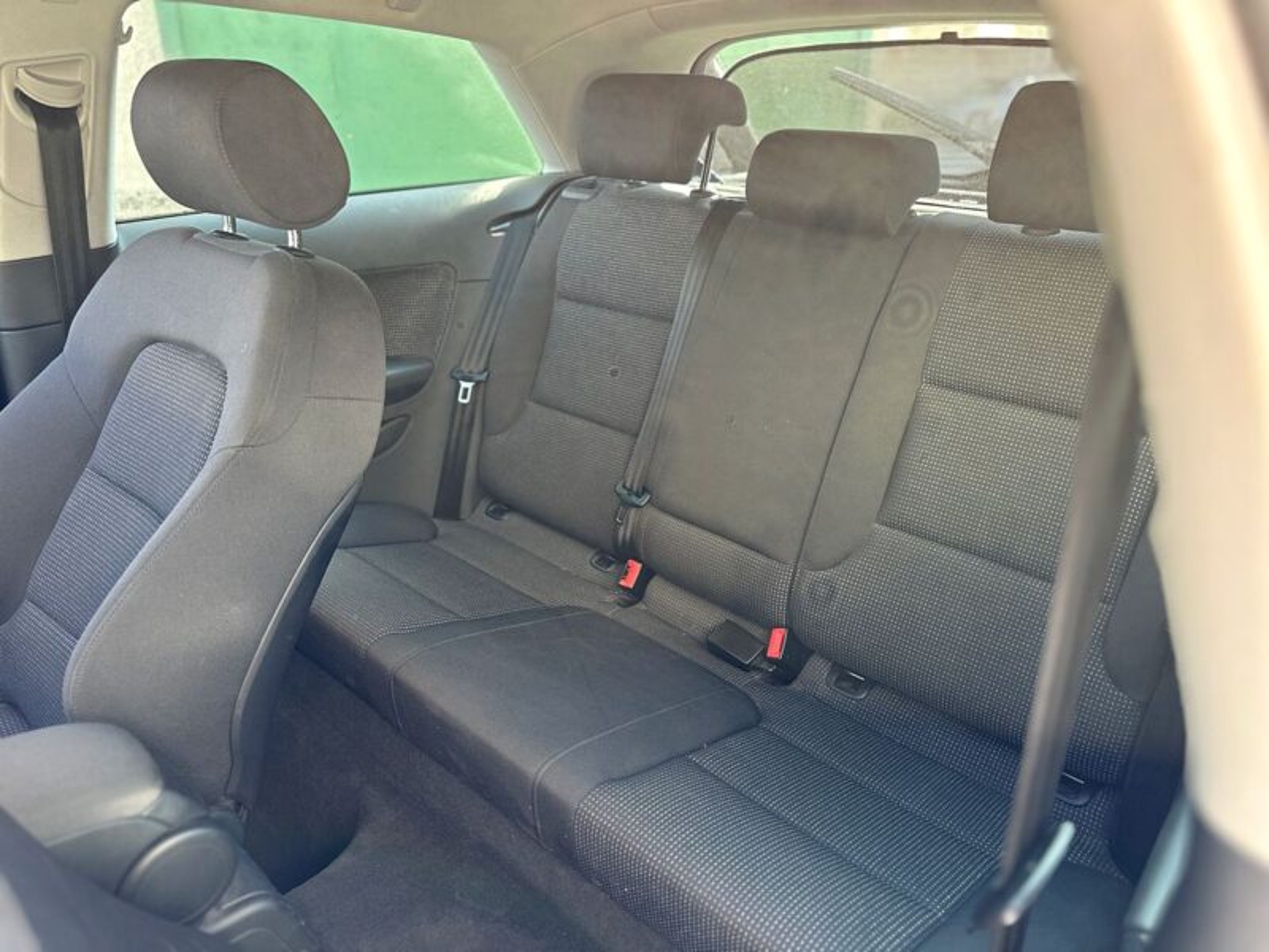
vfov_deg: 56.8
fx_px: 880
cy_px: 476
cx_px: 634
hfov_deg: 71.6
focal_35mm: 24
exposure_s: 1/121
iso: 100
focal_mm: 6.86
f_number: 1.78
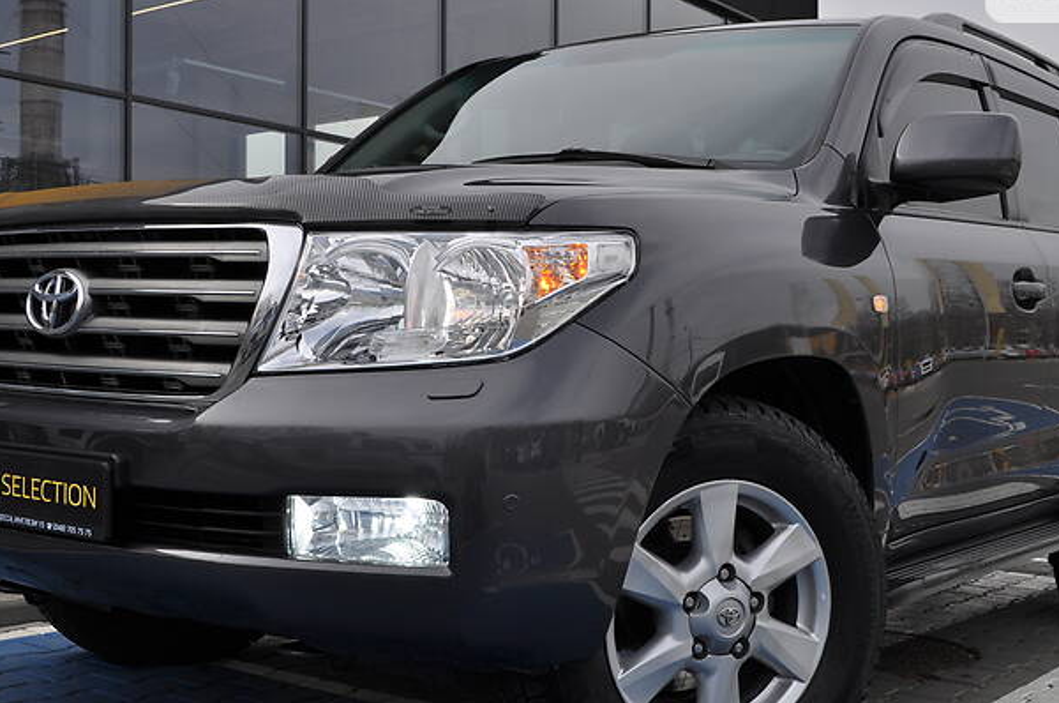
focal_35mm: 48
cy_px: 395
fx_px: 1410
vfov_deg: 28.0
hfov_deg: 41.2
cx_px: 560
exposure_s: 1/400
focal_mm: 24
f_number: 10
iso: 200
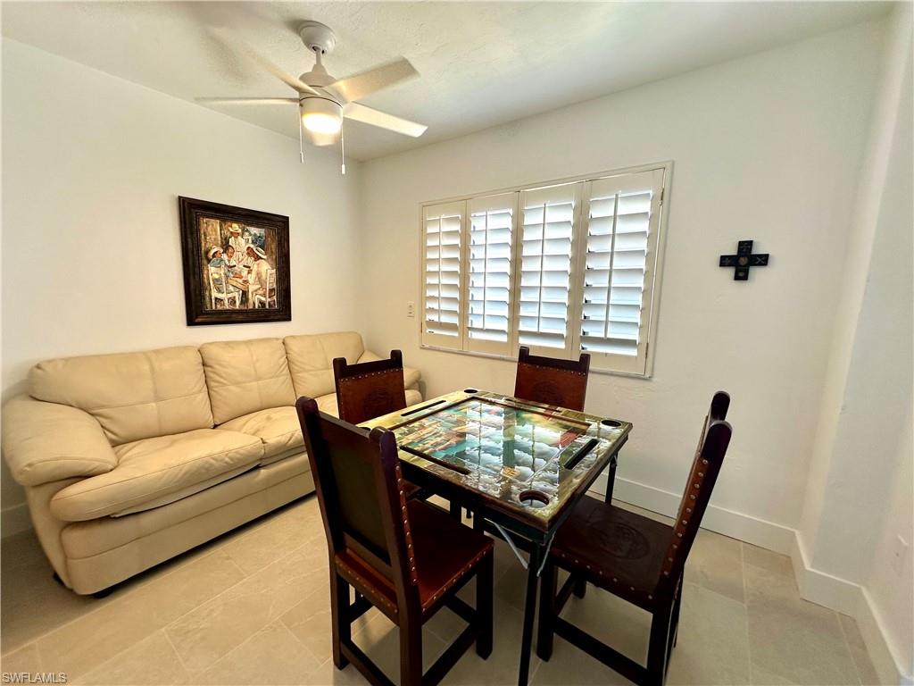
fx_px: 370
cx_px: 457
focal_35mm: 14
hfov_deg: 102.1
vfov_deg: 85.7
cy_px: 343
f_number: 2.2
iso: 80
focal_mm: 2.22
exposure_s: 1/120
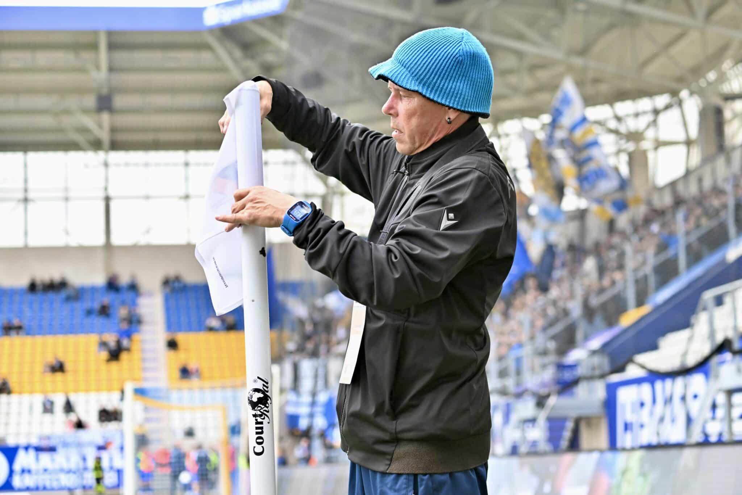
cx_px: 371
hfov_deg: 22.1
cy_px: 248
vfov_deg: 14.9
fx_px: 1896
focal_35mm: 92
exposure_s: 1/1600
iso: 3200
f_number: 4.5
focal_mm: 92
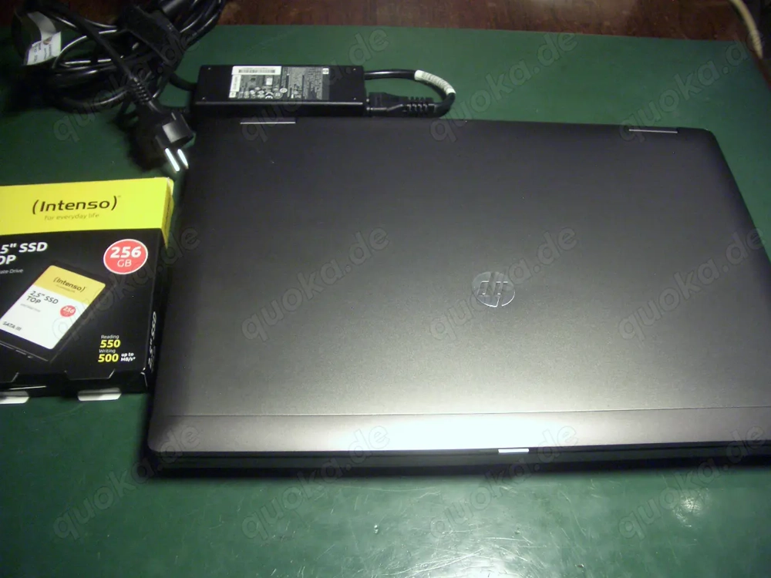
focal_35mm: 35
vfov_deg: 40.7
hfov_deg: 52.6
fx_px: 780
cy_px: 289
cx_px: 386
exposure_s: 1/15
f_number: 2.6
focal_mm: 5.8
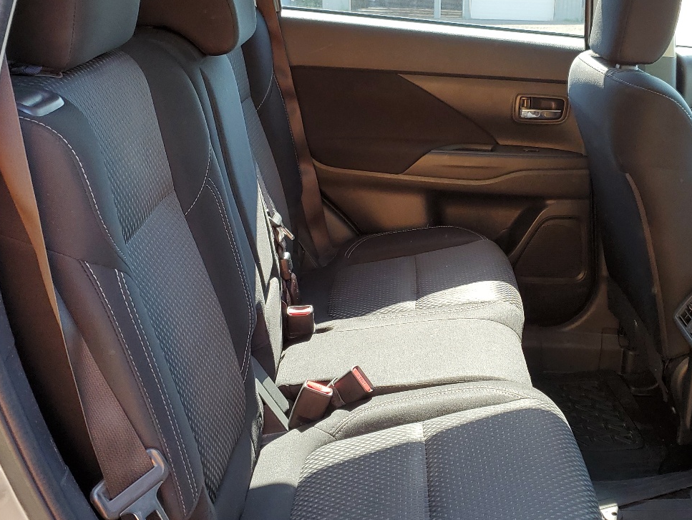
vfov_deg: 33.6
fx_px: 860
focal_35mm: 43
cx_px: 459
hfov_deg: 43.2
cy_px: 256
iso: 53
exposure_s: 1/120
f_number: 1.5
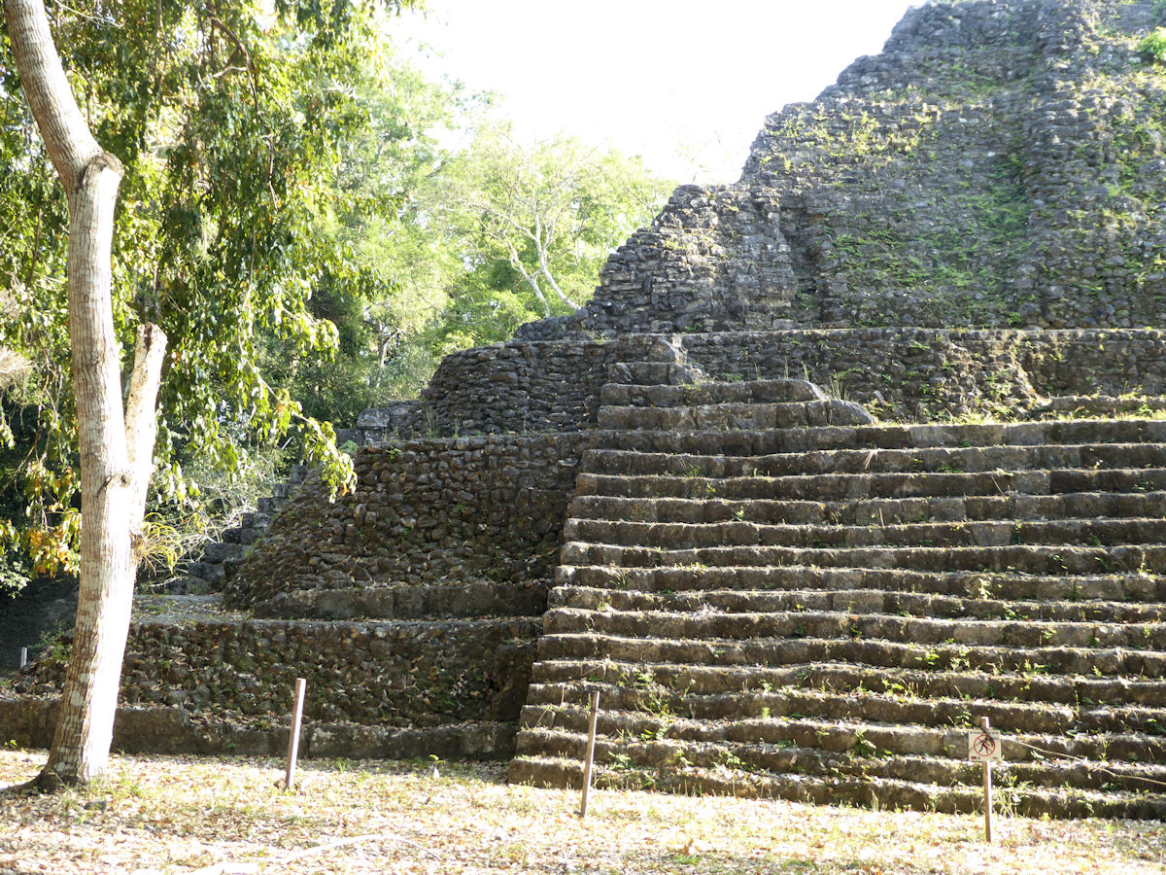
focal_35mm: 50
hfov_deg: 38.2
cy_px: 438
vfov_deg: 29.1
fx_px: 1684
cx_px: 583
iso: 160
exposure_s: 1/60
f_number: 4.1
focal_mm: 9
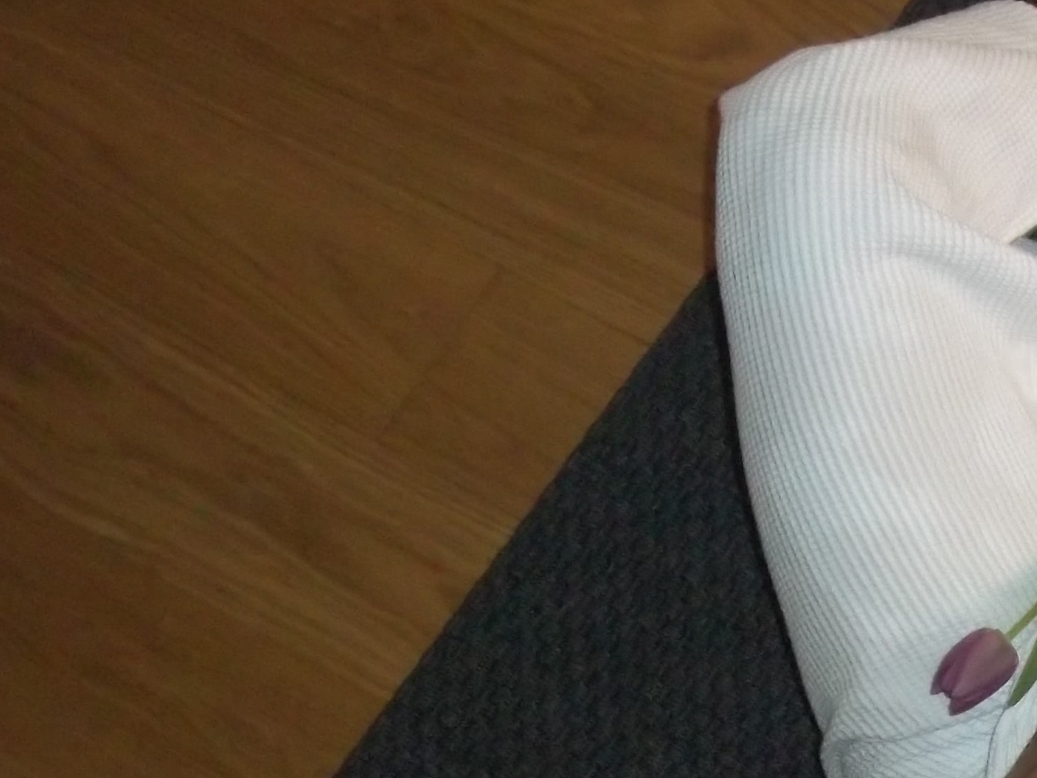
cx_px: 1293
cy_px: 893
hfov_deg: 19.1
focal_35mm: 96
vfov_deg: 15.0
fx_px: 2876
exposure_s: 1/30
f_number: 3.1
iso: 320
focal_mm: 6.5
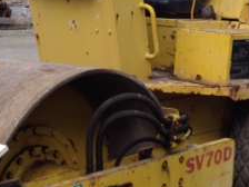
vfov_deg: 14.8
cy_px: 127
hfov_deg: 19.6
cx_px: 170
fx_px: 719
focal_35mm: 100
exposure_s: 1/935
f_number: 2.4
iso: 50
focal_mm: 4.28
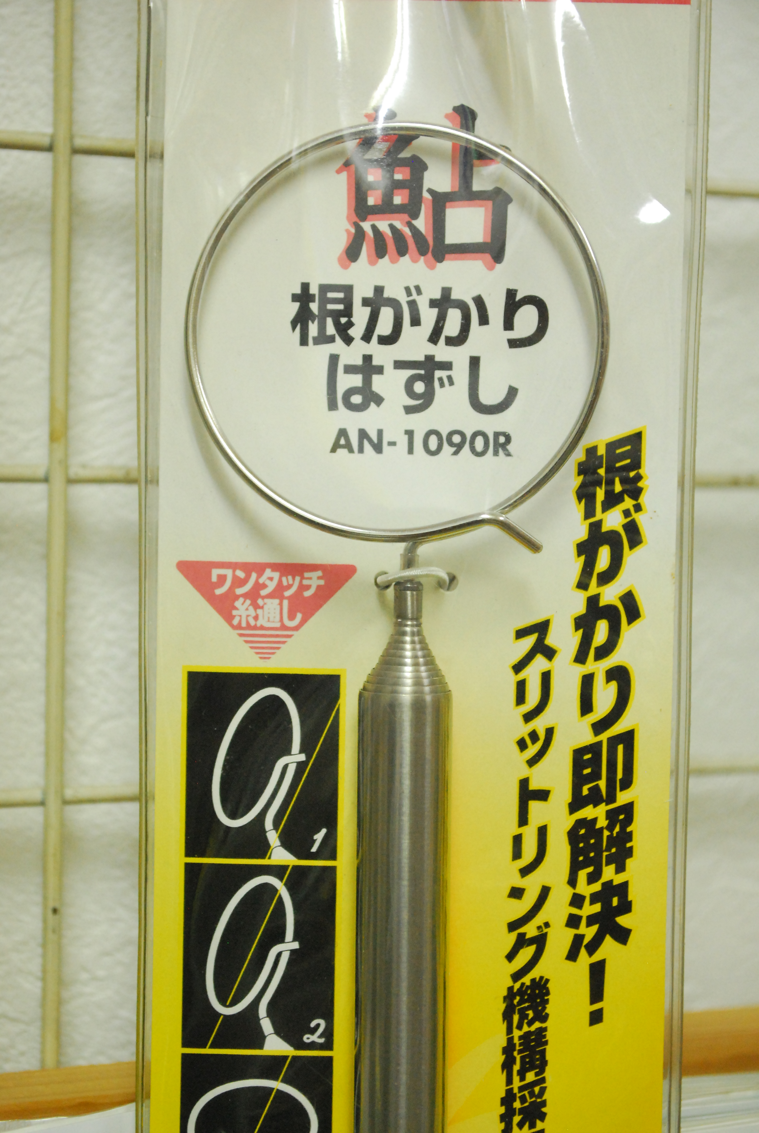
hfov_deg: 20.2
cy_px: 566
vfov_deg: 29.8
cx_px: 380
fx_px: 2128
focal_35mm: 68
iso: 1600
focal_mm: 45
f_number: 5.3
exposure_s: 1/50
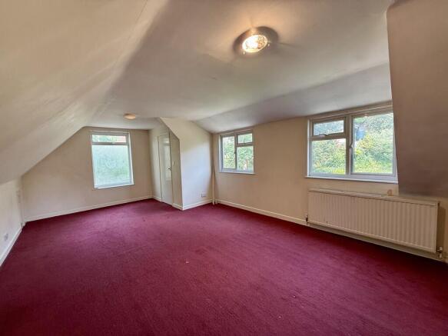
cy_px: 168
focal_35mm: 14
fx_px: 181
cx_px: 224
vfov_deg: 85.7
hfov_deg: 102.1
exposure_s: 1/100
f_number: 2.2
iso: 125
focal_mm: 2.22
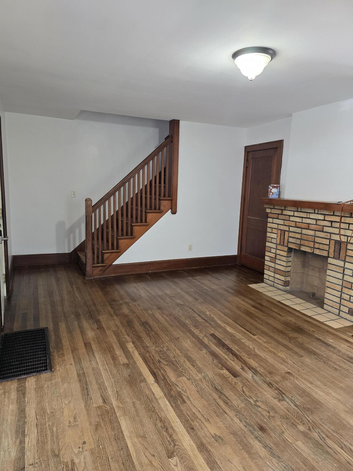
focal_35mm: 23
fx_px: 313
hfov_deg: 58.9
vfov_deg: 73.9
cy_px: 236
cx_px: 176
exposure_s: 1/120
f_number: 1.7
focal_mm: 6.3
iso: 400
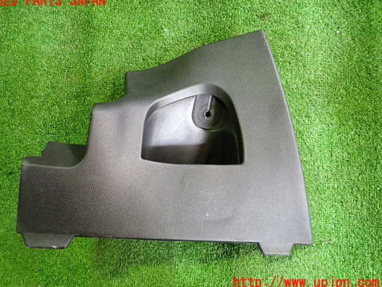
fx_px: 287
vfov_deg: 53.1
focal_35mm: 26
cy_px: 142
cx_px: 184
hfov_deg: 67.3
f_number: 2
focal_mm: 4.5
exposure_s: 1/40
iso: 400
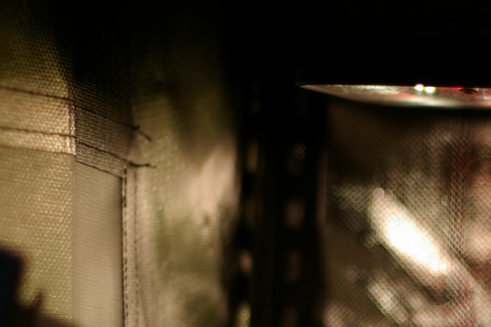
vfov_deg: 5.8
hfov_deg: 8.7
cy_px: 369
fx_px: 3219
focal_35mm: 236
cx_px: 432
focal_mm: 65
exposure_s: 1/1500
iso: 200
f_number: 1.7
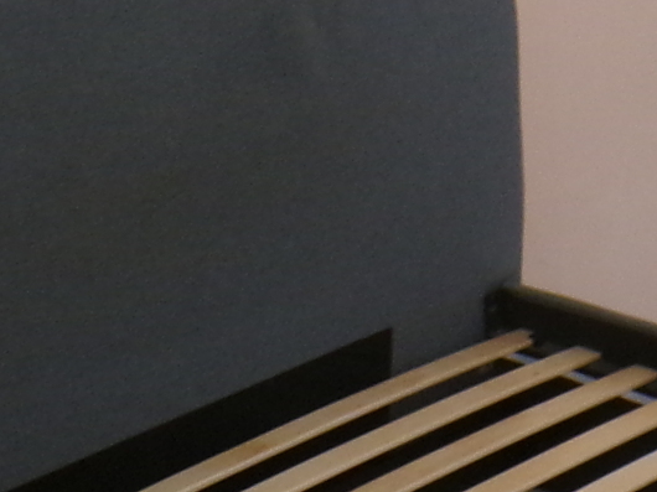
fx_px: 2201
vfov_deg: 11.5
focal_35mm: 116
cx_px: 1220
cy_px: -502
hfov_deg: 14.7
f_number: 3
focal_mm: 4.3
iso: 215
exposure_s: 1/17
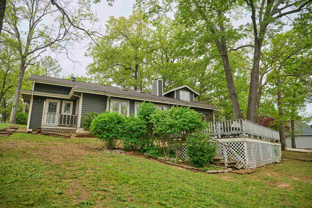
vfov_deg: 53.1
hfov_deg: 73.7
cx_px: 156
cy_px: 104
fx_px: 208
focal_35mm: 24
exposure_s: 1/3200
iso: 160
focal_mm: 24
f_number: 3.5
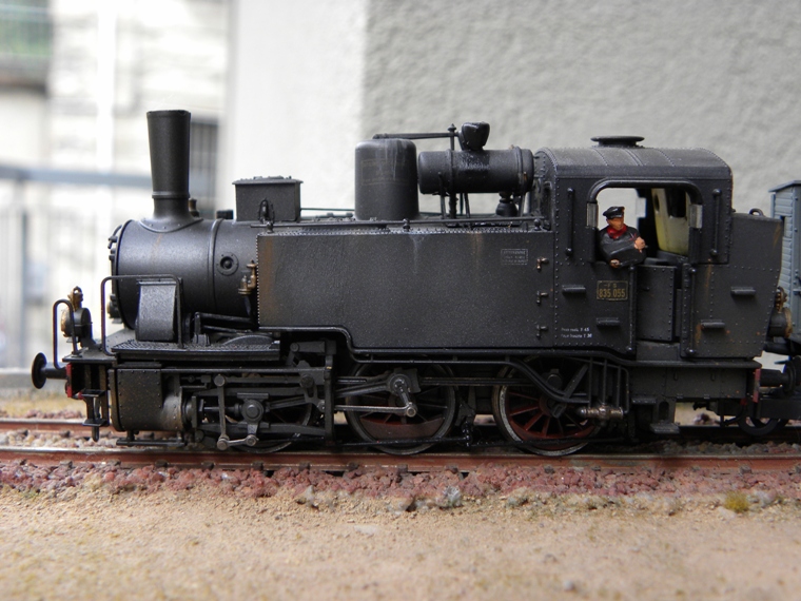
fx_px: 949
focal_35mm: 41
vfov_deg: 35.1
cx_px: 400
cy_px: 300
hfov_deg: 45.8
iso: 95
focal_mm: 7.3
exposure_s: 1/60
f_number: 3.2
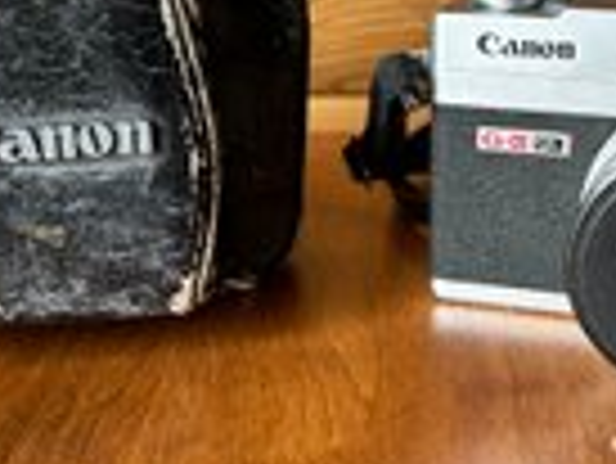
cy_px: 169
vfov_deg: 22.6
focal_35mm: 65
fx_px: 1158
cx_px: 416
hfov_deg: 29.6
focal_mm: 5.7
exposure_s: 1/121
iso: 50
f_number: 1.5
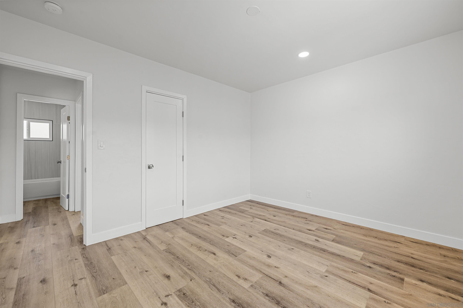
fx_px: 180
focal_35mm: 14
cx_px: 232
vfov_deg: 81.1
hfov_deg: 104.3
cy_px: 154
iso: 100
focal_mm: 14
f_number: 8
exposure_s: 1/2.5
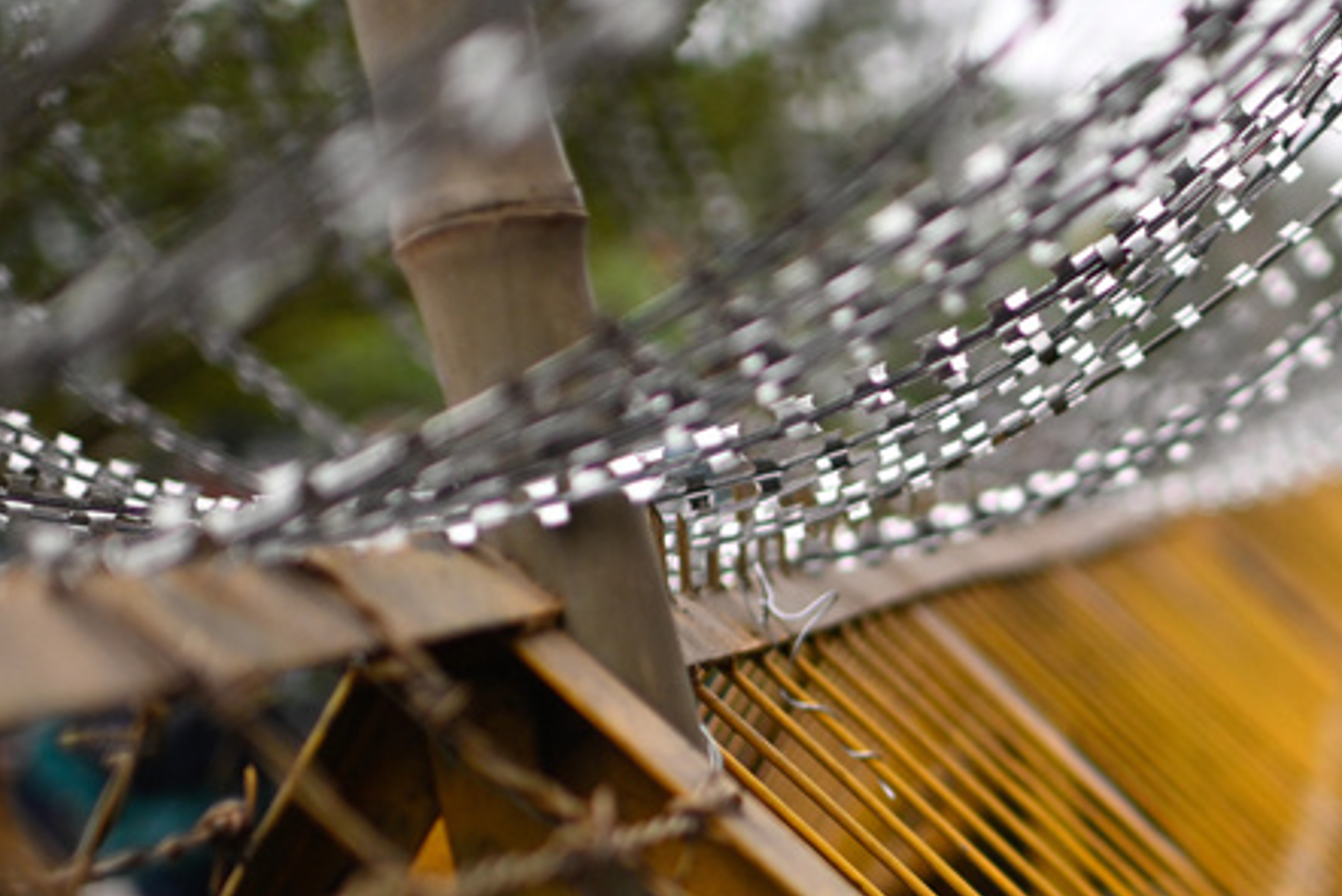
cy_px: 752
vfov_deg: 16.7
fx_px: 3020
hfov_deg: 23.9
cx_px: 1351
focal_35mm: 81
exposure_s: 1/2500
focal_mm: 35
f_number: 1.4
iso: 800
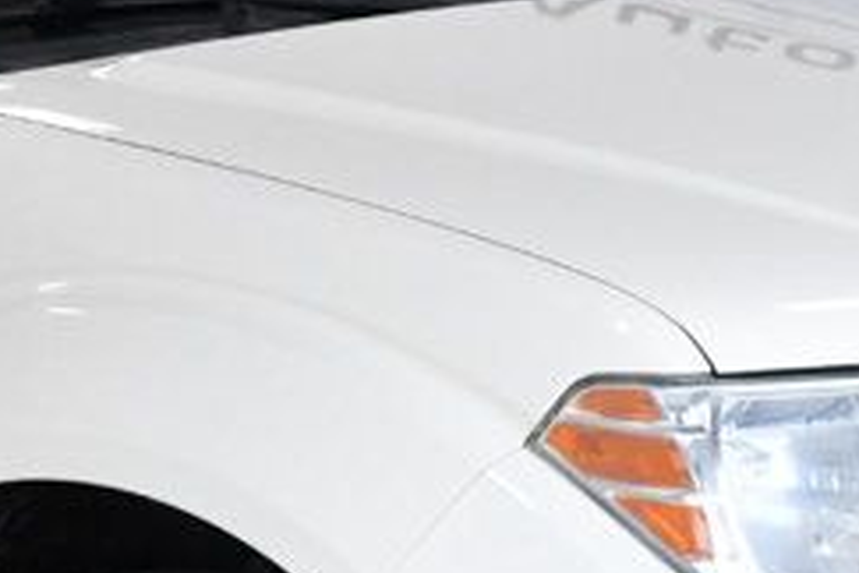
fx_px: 3316
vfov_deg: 9.8
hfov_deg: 14.5
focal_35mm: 139
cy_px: 442
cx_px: -18
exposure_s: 1/500
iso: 2500
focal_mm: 22
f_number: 11
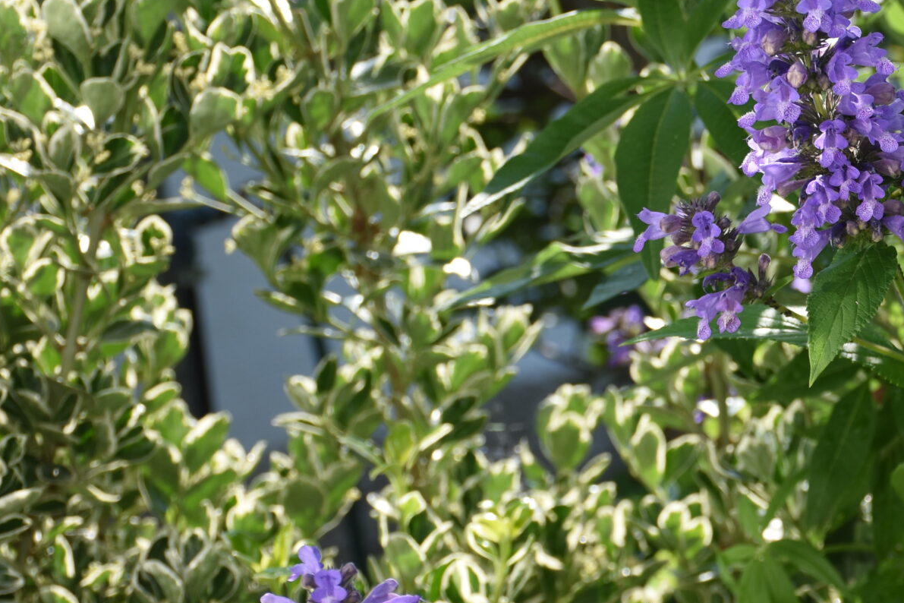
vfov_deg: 9.4
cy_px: 412
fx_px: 3643
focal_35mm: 145
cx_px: 965
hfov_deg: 13.9
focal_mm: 45
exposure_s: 1/320
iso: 125
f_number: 6.3
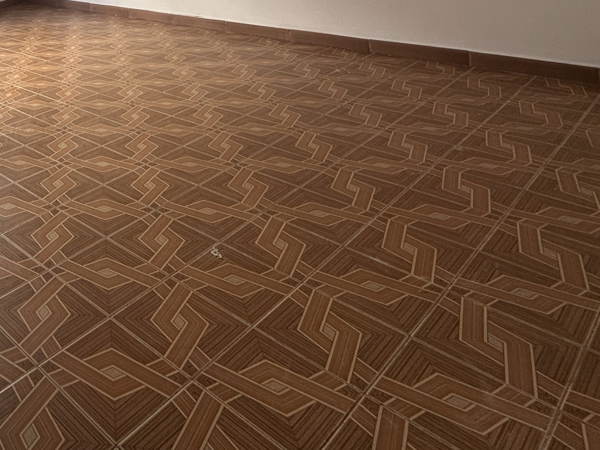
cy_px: -63
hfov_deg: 46.1
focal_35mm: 32
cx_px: -20
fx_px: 555
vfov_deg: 36.3
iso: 80
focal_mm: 2.22
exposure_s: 1/99
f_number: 2.2
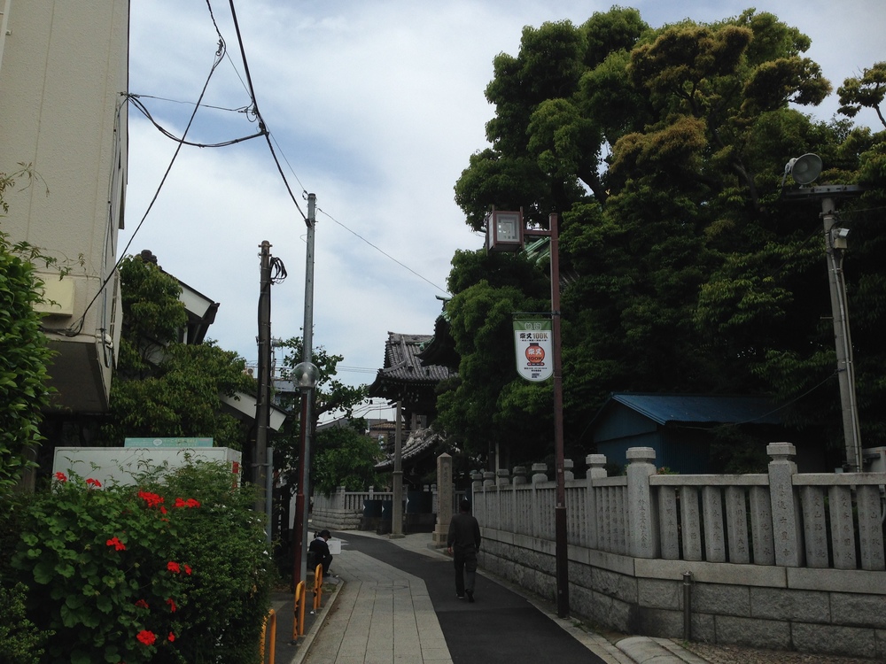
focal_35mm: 33
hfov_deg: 55.4
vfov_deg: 42.9
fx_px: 845
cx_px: 443
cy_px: 332
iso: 50
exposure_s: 1/2358
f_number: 2.4
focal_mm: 4.12
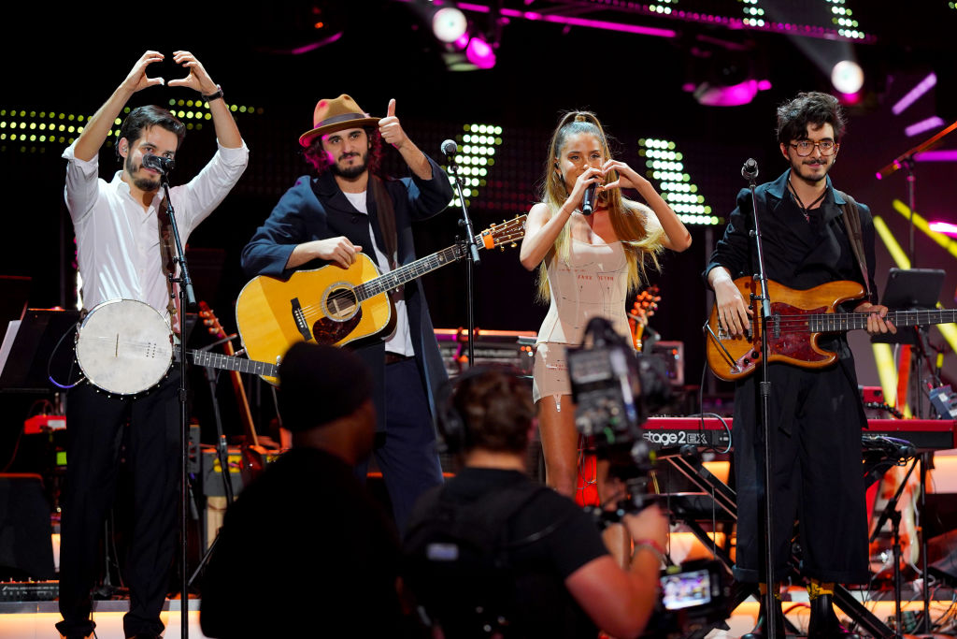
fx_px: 3589
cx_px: 478
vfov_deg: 10.2
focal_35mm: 135
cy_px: 320
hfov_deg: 15.2
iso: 1250
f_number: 2.2
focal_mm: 135
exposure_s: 1/320
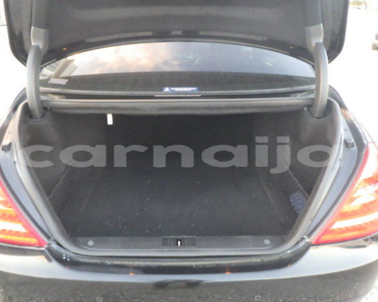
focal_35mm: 30
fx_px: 336
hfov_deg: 58.8
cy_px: 153
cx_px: 183
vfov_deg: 48.5
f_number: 3.5
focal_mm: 5
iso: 1250
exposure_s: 1/45
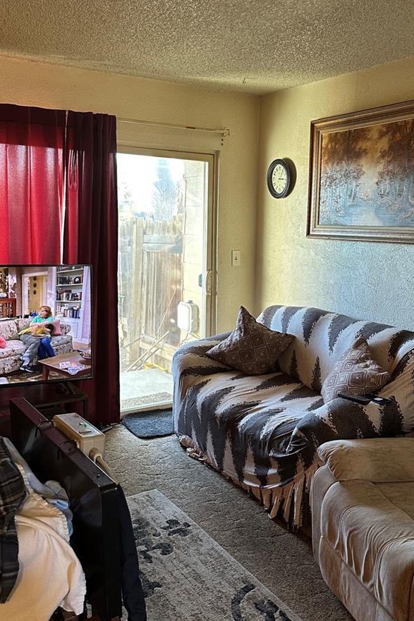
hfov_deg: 38.7
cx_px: 248
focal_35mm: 34
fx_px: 587
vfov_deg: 55.8
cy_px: 296
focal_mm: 6.86
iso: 320
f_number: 1.78
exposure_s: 1/60
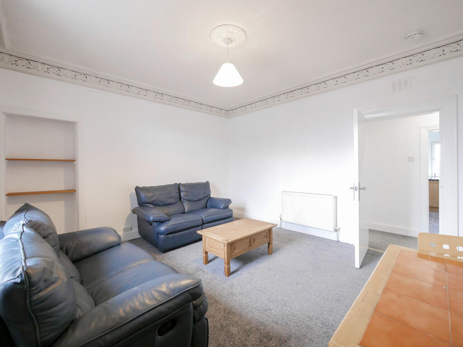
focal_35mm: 14
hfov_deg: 102.1
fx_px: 187
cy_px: 174
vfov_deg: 85.7
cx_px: 232
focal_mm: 7
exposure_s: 1/60
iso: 2000
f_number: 4
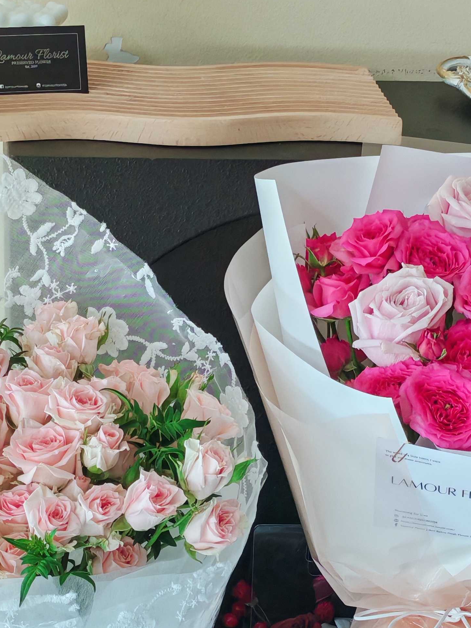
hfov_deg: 12.1
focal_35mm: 123
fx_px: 2231
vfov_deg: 15.8
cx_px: 263
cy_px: 558
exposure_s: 1/100
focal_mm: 5.52
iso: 64
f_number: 1.95
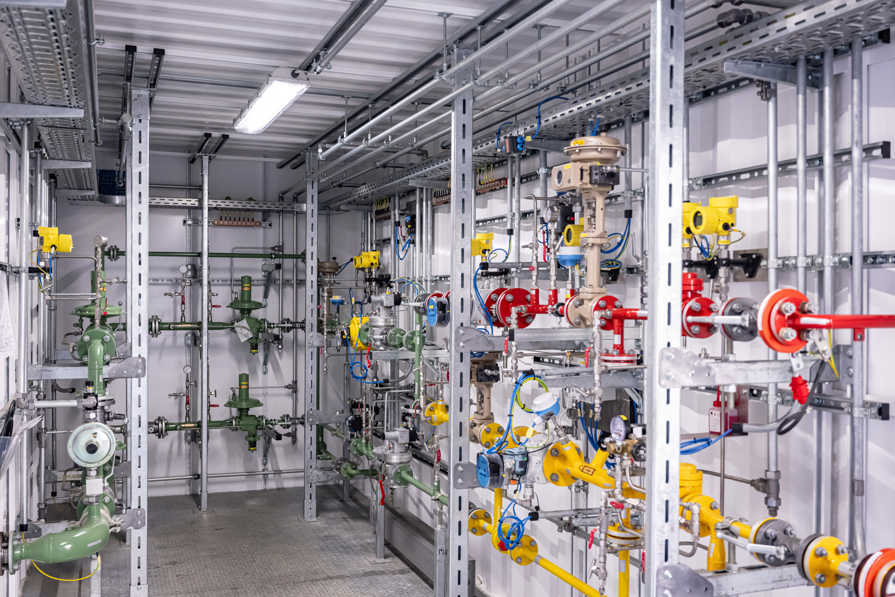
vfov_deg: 37.9
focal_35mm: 35
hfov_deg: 54.4
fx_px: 870
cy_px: 298
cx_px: 448
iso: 2000
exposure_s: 1/400
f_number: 3.5
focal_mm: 35
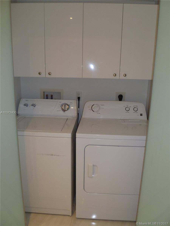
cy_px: 113
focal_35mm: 28
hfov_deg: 49.7
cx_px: 85
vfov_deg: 63.4
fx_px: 183
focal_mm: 5
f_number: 3.3
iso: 100
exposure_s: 1/30
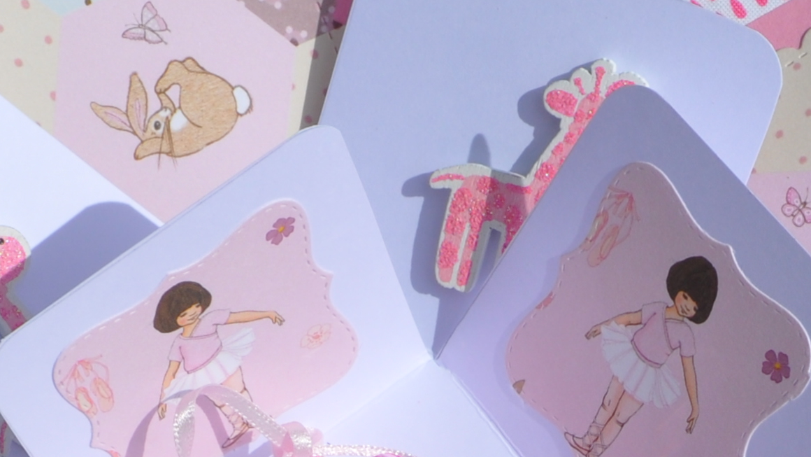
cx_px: 508
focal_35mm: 116
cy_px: 817
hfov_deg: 18.4
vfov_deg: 9.9
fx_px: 2495
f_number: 13
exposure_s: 1/800
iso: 200
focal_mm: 20
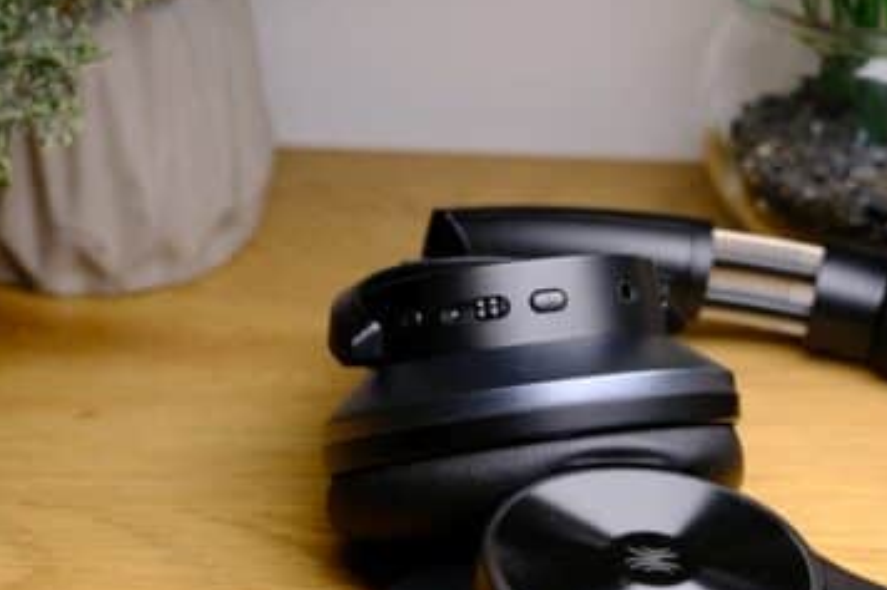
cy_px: 311
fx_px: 2241
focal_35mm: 91
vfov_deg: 15.0
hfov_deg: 22.4
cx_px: 478
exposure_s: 1/80
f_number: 8
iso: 640
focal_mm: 55
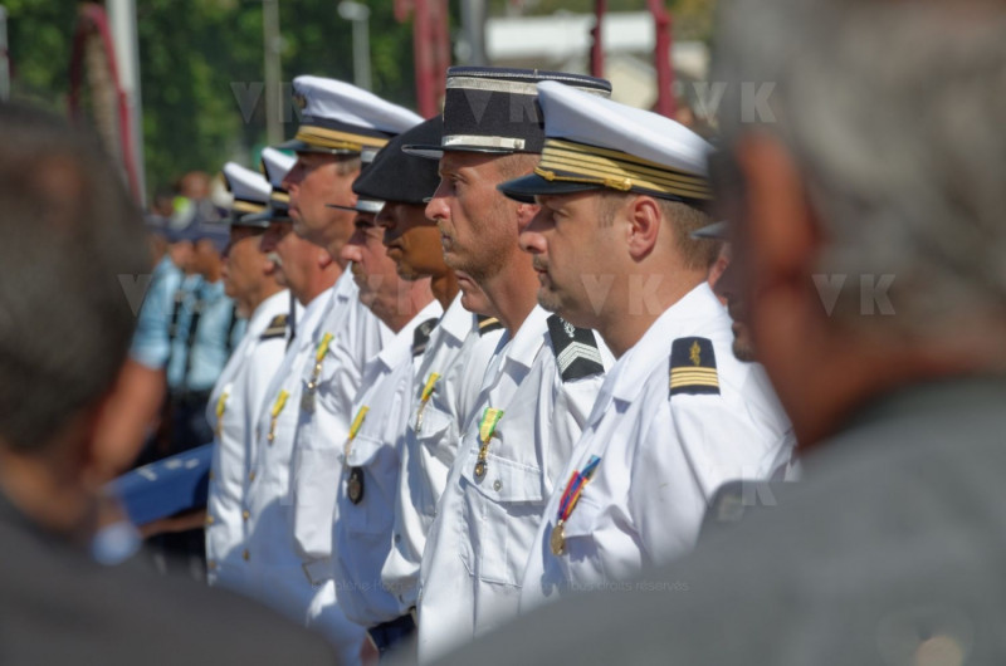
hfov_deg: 6.9
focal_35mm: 300
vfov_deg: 4.6
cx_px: 503
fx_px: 8367
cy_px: 333
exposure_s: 1/400
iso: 100
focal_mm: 200
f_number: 8
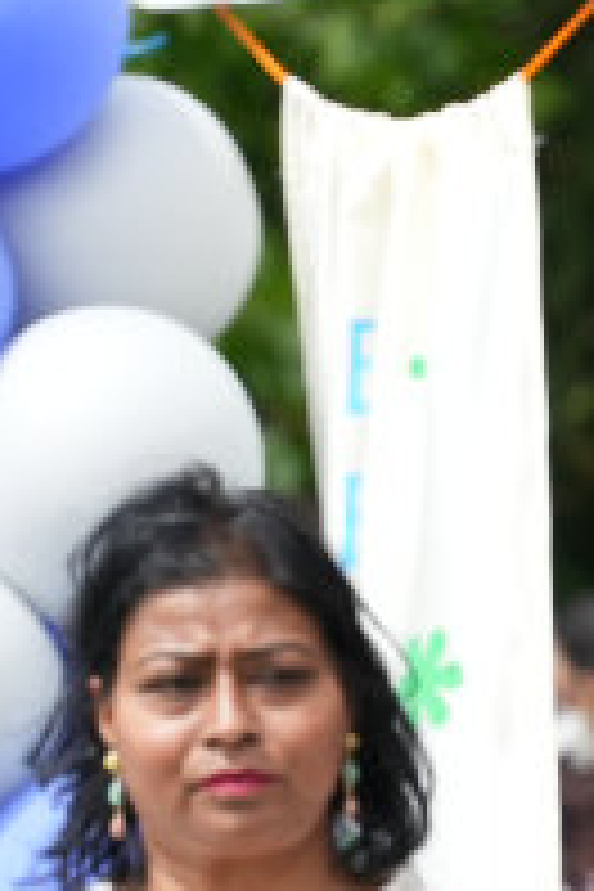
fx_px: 8959
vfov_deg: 5.6
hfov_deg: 3.7
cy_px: 1258
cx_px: 1791
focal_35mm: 362
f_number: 2.8
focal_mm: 70
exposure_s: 1/1250
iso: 250
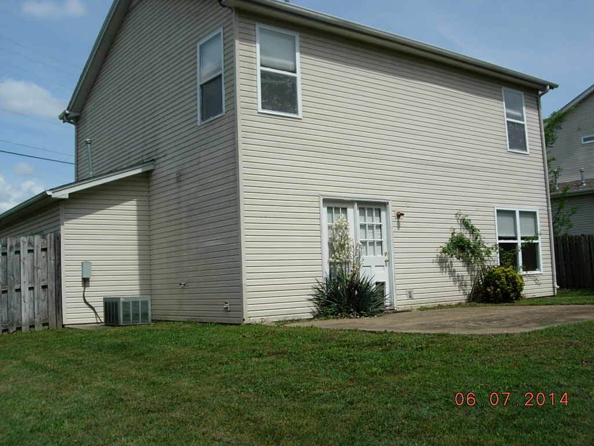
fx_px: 652
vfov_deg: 37.7
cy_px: 223
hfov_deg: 49.0
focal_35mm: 38
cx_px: 297
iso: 64
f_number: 4.8
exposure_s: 1/1085
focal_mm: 7.8
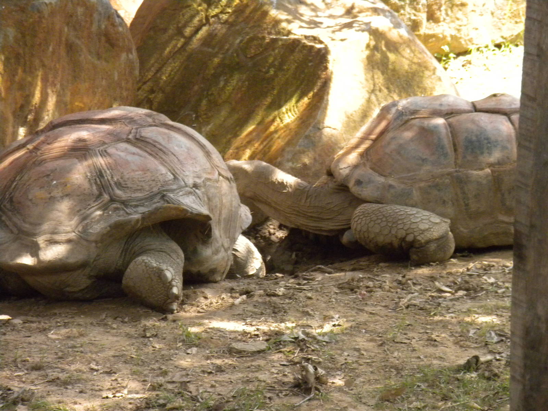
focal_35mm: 238
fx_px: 3768
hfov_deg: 8.3
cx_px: 274
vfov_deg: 6.2
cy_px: 206
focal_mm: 42.1
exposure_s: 1/298
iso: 522
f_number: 5.2
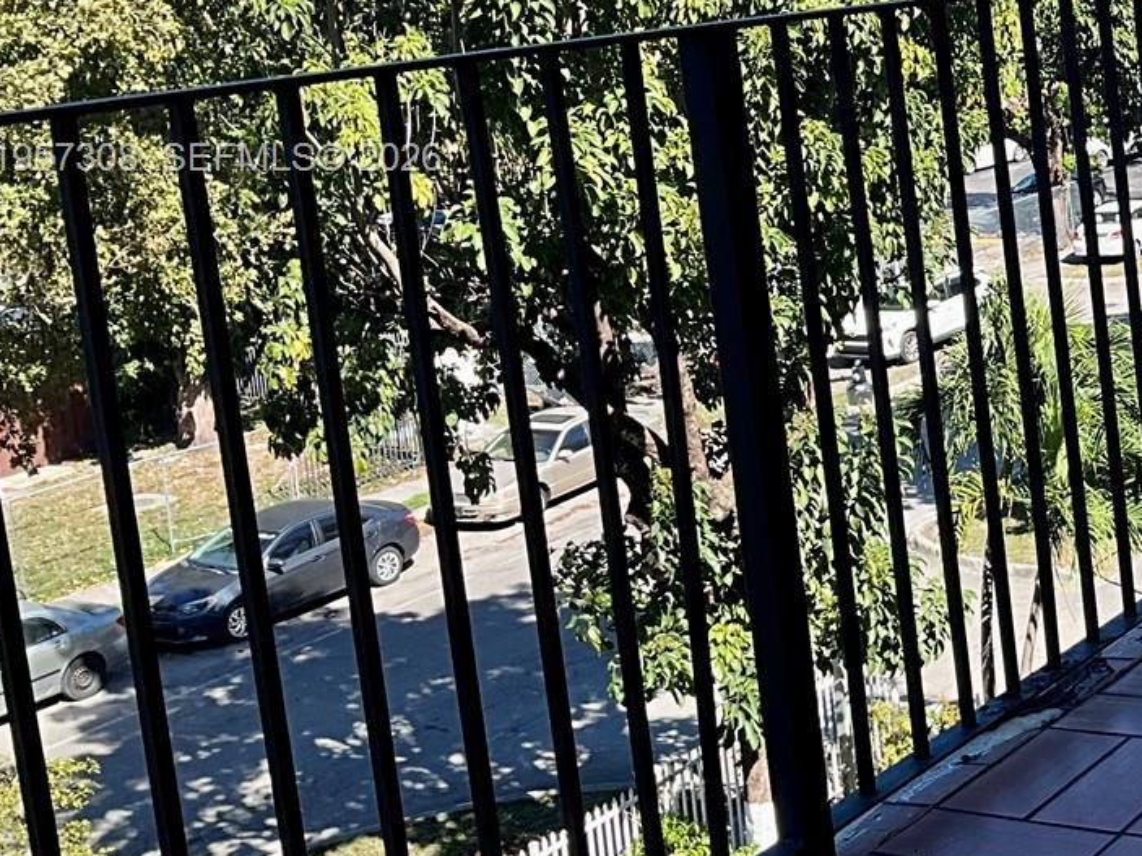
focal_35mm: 66
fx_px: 2177
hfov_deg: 27.1
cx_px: 1236
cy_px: 161
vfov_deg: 21.9
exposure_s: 1/912
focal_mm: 3
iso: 25
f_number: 1.8
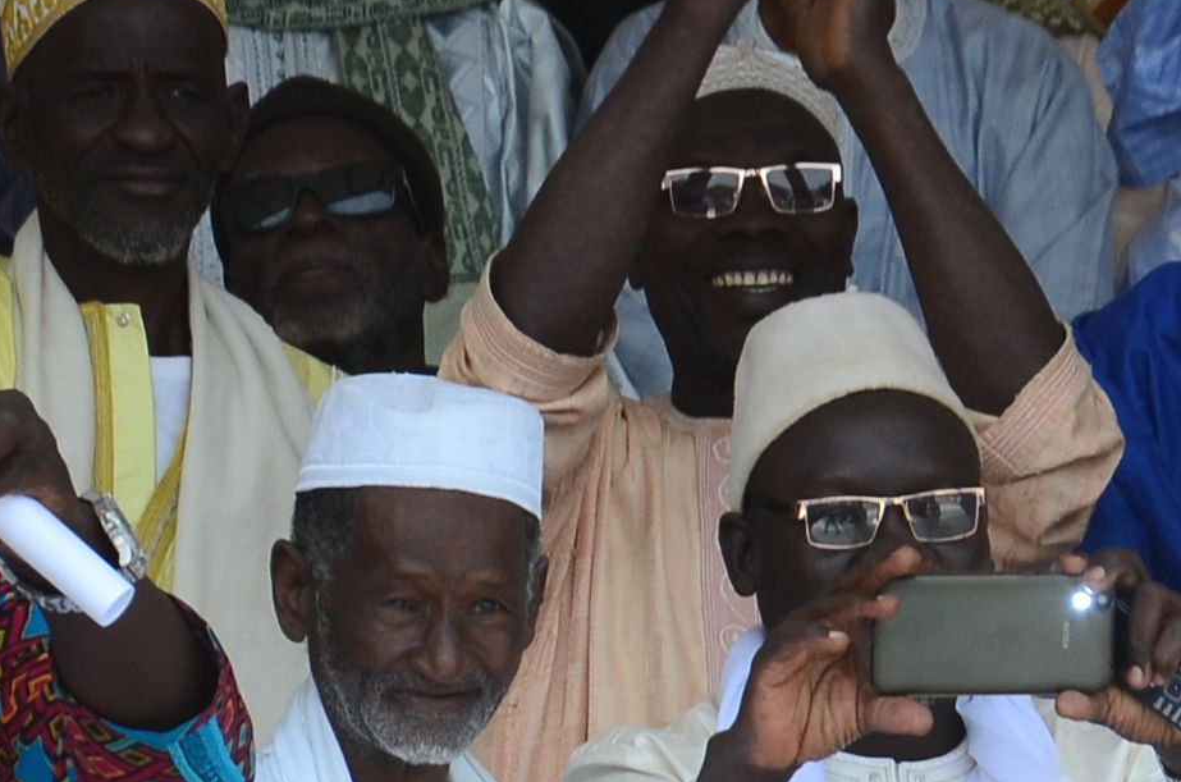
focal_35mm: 631
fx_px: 20654
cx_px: 578
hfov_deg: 3.3
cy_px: 1184
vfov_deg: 2.2
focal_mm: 105
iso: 320
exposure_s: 1/500
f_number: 5.6
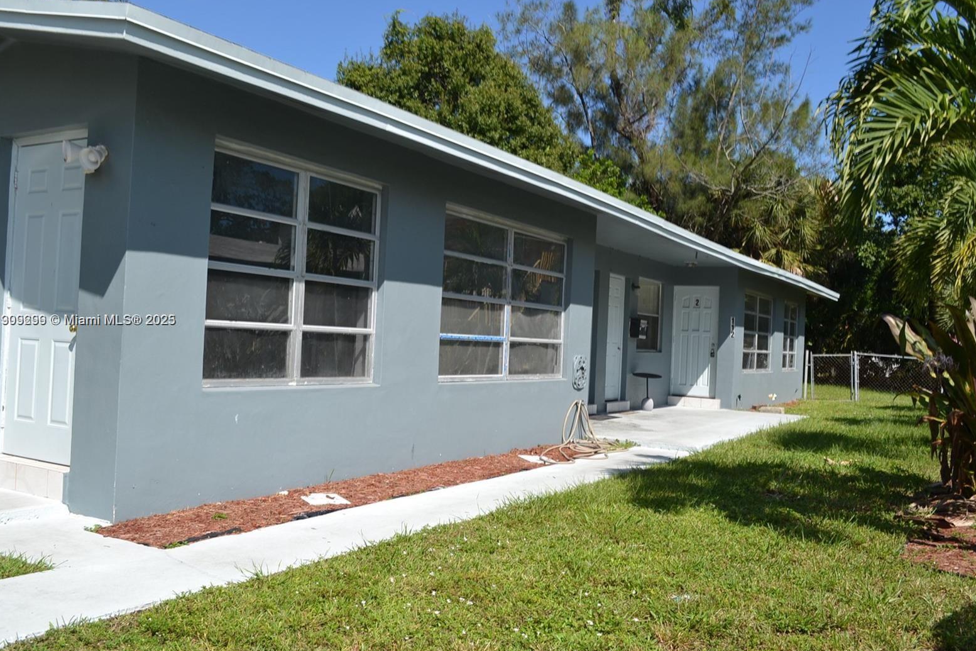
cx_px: 477
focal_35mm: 34
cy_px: 321
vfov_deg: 38.9
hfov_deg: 55.8
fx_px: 922
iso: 100
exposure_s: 1/250
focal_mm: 22
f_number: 8
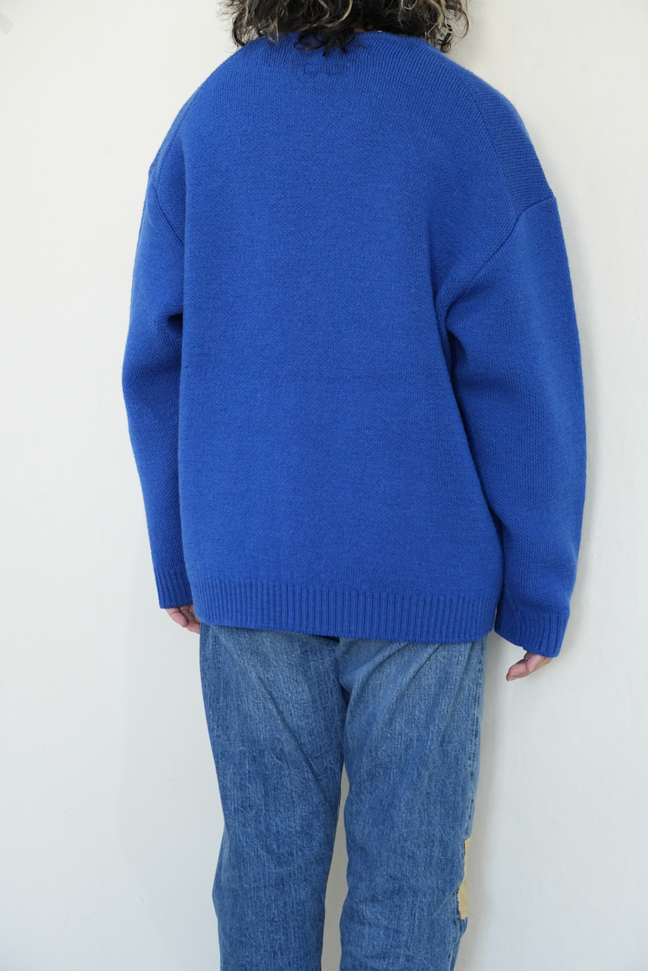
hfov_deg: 18.9
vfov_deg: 28.1
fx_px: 1943
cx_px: 324
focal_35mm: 72
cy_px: 486
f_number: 6.3
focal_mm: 72
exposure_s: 1/160
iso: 3200
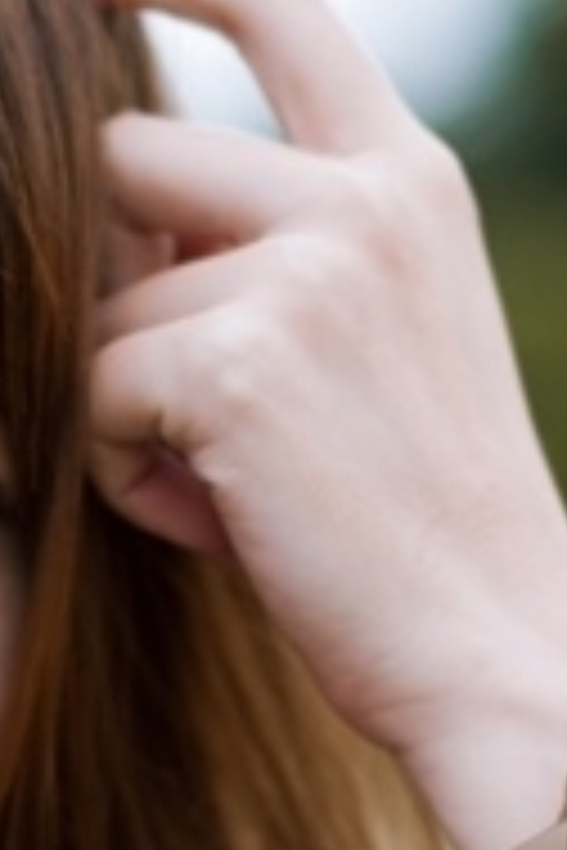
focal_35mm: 264
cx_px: 112
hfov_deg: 5.2
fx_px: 6237
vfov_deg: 7.8
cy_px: 830
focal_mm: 50
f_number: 1.8
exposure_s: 1/2000
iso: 200
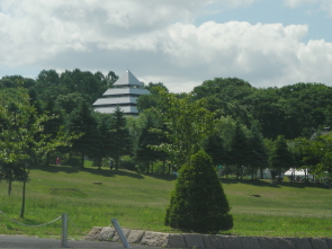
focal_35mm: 152
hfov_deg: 13.0
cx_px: 183
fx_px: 1457
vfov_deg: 9.8
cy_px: 104
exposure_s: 1/534
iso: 50
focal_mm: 21.3
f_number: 4
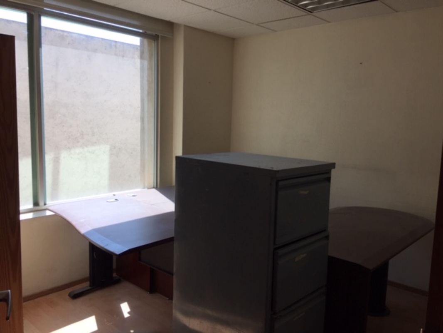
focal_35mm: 29
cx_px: 222
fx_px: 371
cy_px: 166
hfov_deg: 61.6
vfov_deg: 48.2
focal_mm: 4.15
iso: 32
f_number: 2.2
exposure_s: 1/449
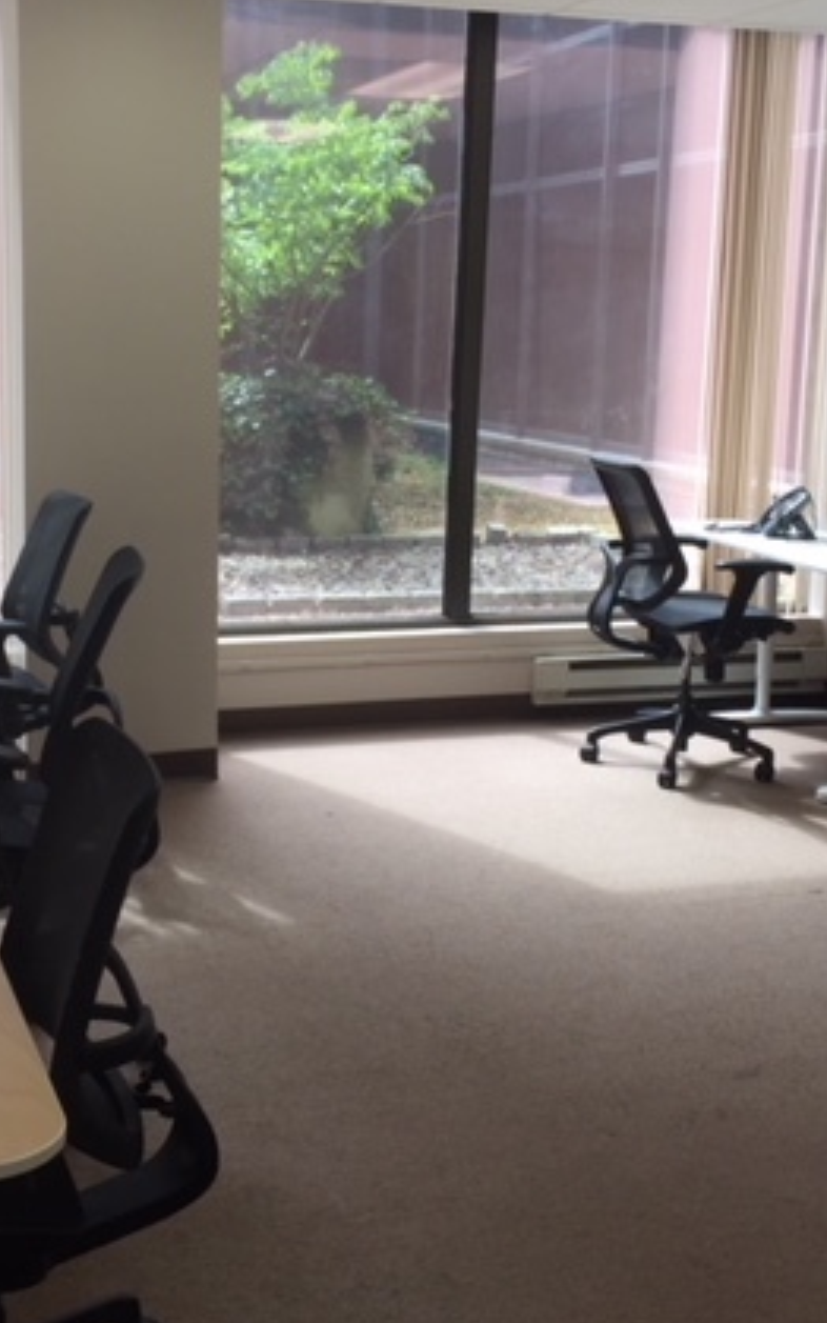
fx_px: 1694
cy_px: 581
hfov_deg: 27.4
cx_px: 328
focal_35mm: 47
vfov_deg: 42.6
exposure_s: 1/60
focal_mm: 4.15
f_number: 2.2
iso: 32
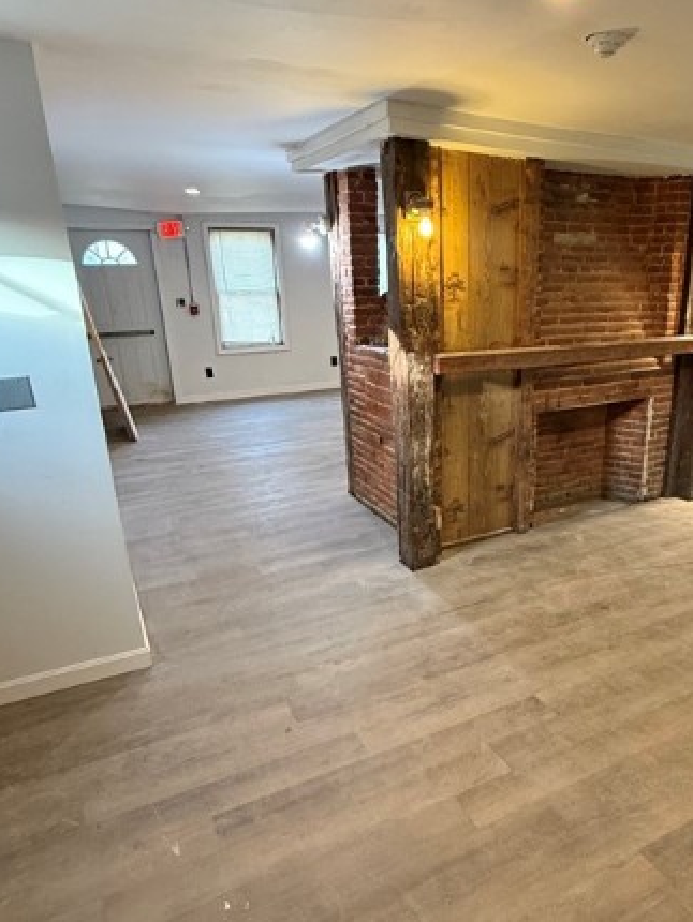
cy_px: 493
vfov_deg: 69.3
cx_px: 457
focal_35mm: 25
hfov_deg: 53.9
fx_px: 667
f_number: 2.2
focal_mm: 2.22
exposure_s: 1/60
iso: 500
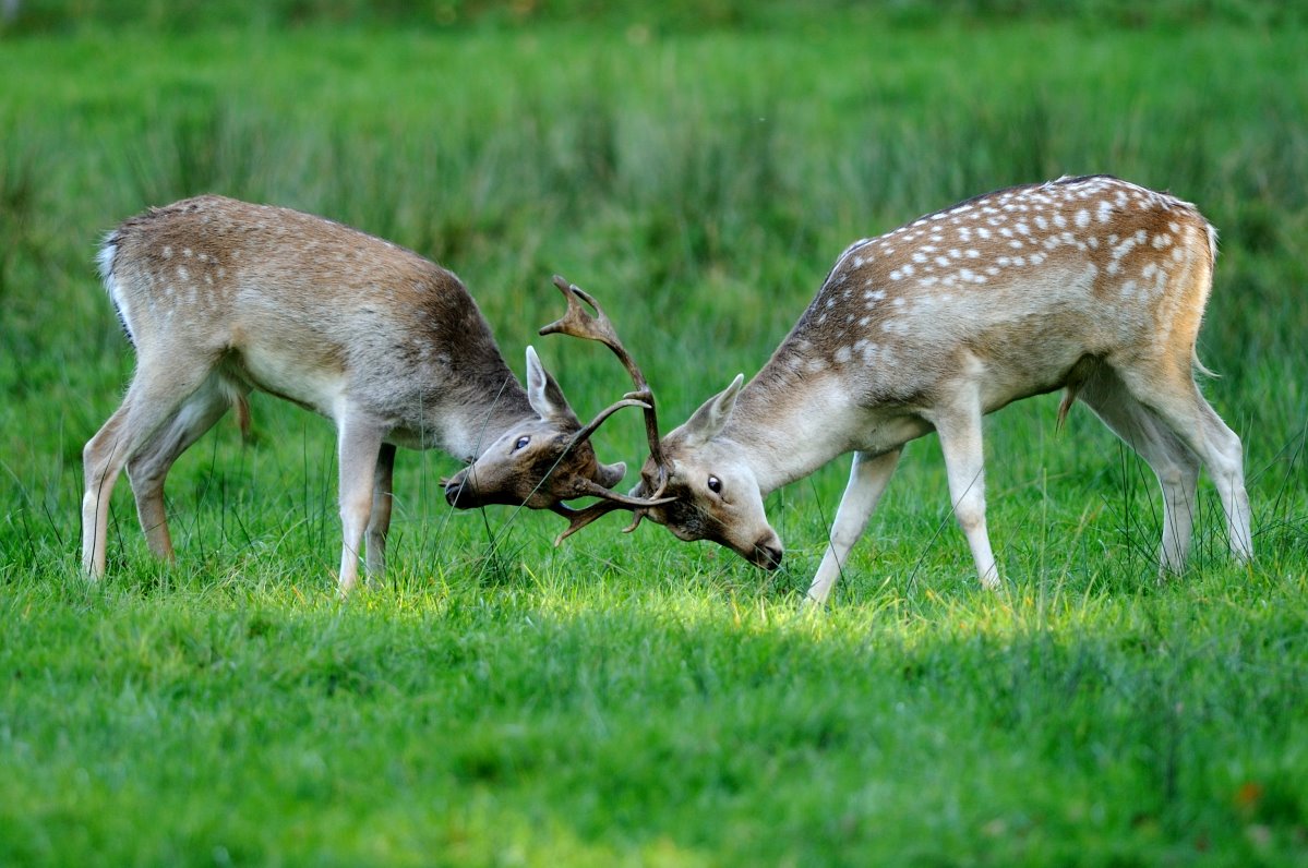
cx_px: 654
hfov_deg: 4.6
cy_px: 434
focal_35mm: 450
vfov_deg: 3.0
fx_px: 16328
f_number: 4
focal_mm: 300
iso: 200
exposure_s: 1/125
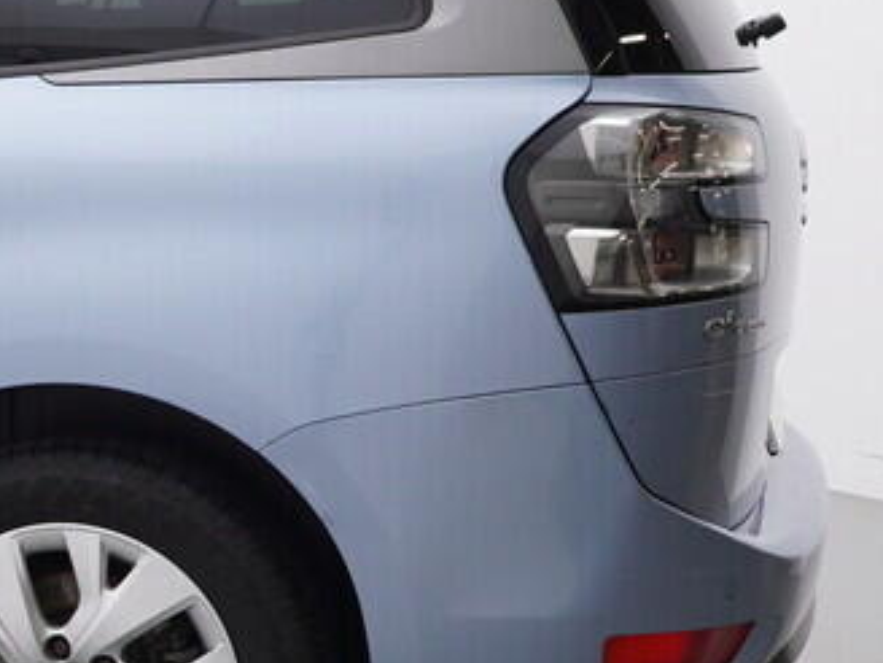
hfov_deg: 17.7
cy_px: 375
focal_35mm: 95
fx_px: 2426
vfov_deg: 15.5
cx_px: -568
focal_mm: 15
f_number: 5
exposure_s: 1/80
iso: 200
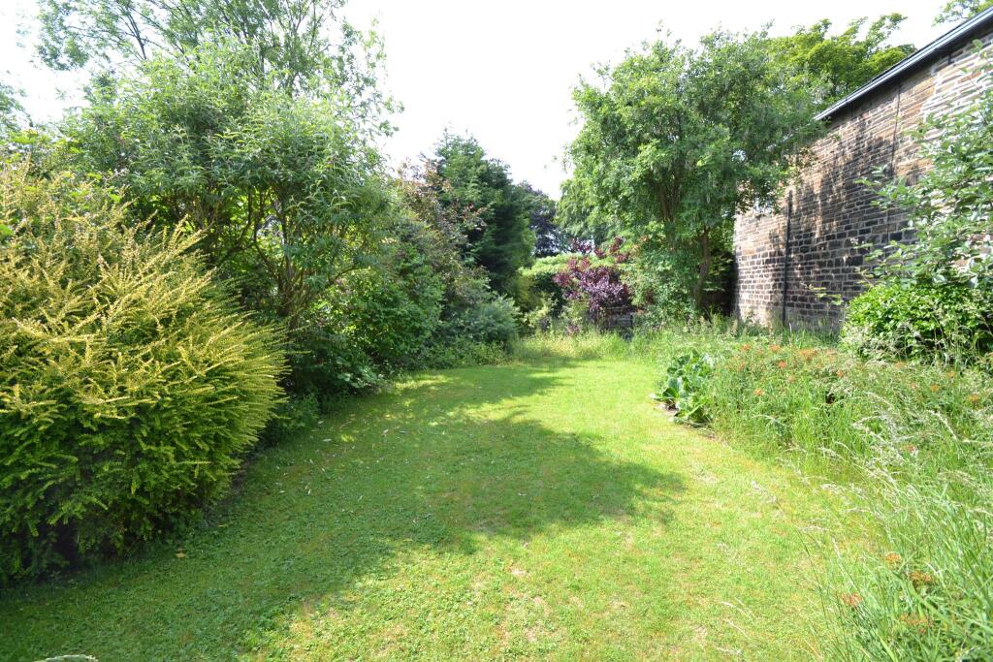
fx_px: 414
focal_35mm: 15
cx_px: 496
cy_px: 331
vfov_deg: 77.3
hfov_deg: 100.4
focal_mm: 10
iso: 140
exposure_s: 1/125
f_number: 5.6
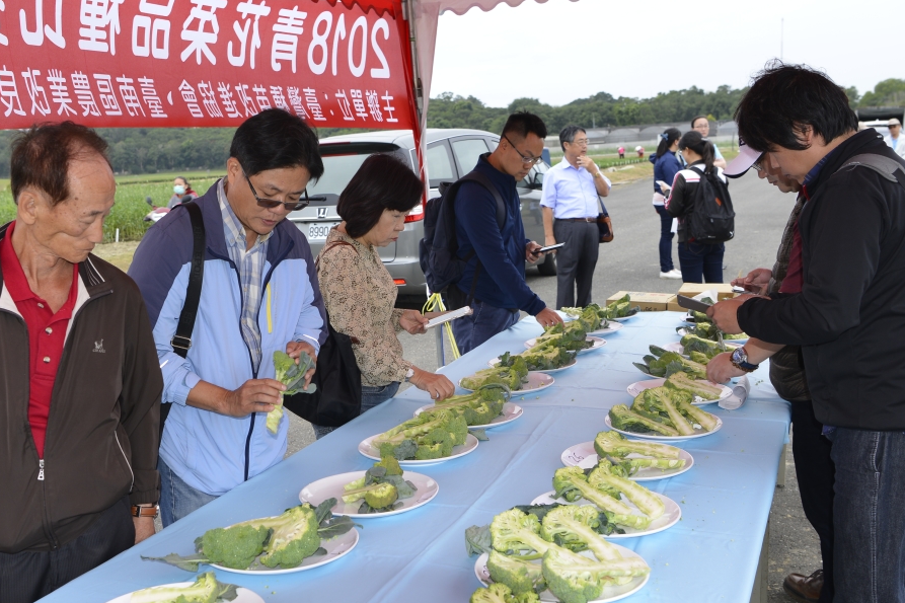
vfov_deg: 31.1
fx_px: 1081
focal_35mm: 43
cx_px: 402
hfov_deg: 45.4
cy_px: 361
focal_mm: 32
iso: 320
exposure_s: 1/125
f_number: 6.3
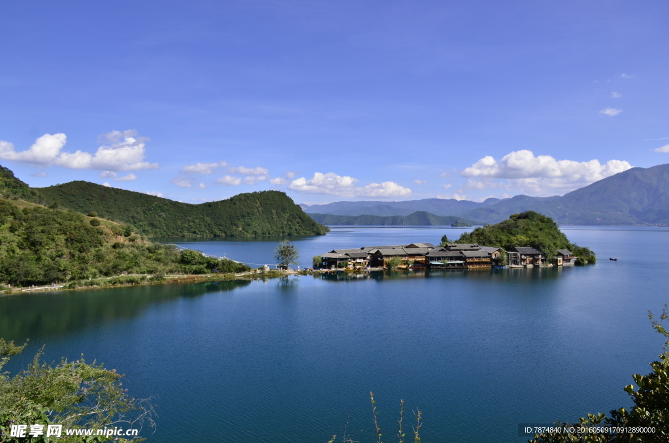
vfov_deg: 47.7
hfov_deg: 67.5
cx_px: 334
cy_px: 222
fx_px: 501
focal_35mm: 27
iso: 125
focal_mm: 18
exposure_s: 1/500
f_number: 8
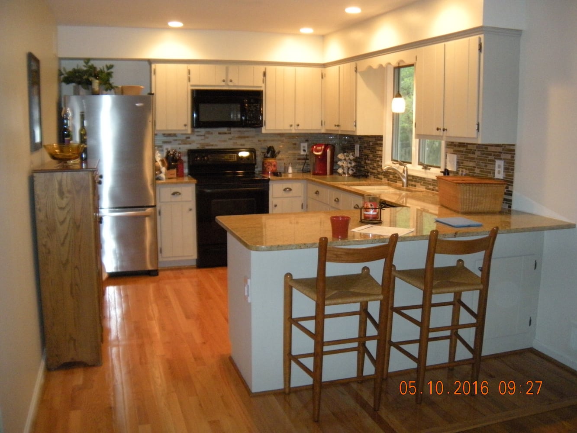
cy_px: 216
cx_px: 288
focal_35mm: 35
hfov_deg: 52.6
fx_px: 583
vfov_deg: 40.7
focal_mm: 5.9
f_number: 3.8
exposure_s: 1/30
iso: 400
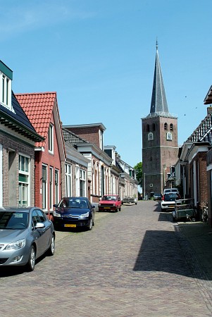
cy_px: 158
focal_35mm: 53
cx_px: 106
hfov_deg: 25.6
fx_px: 467
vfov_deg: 37.5
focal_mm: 35
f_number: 6.7
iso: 400
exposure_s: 1/1000
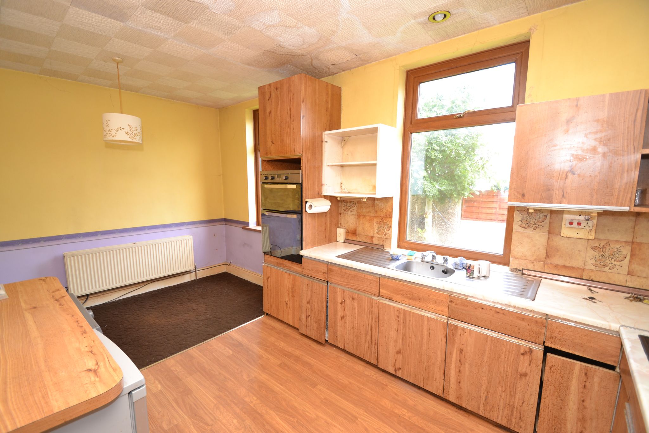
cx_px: 324
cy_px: 216
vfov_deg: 77.3
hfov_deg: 100.4
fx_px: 270
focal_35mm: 15
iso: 400
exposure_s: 1/60
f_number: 4
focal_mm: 10
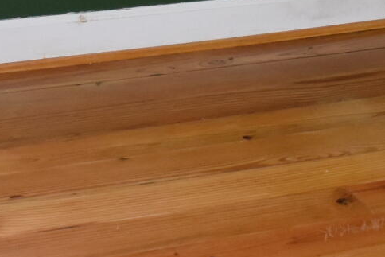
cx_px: 450
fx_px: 1990
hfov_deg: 10.9
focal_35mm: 186
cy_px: -278
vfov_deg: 7.1
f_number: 4.5
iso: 800
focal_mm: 20
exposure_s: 1/80
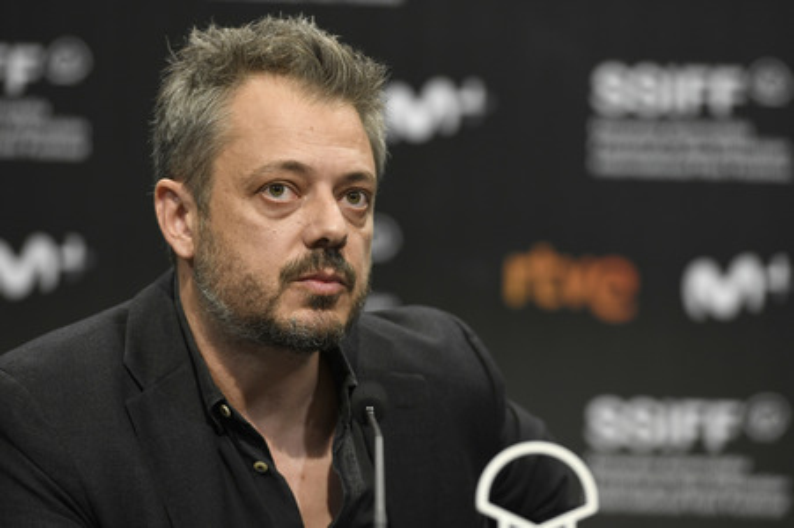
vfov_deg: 6.9
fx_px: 4408
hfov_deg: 10.3
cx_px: 397
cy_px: 264
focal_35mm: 200
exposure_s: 1/250
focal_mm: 200
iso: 1600
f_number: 4.5
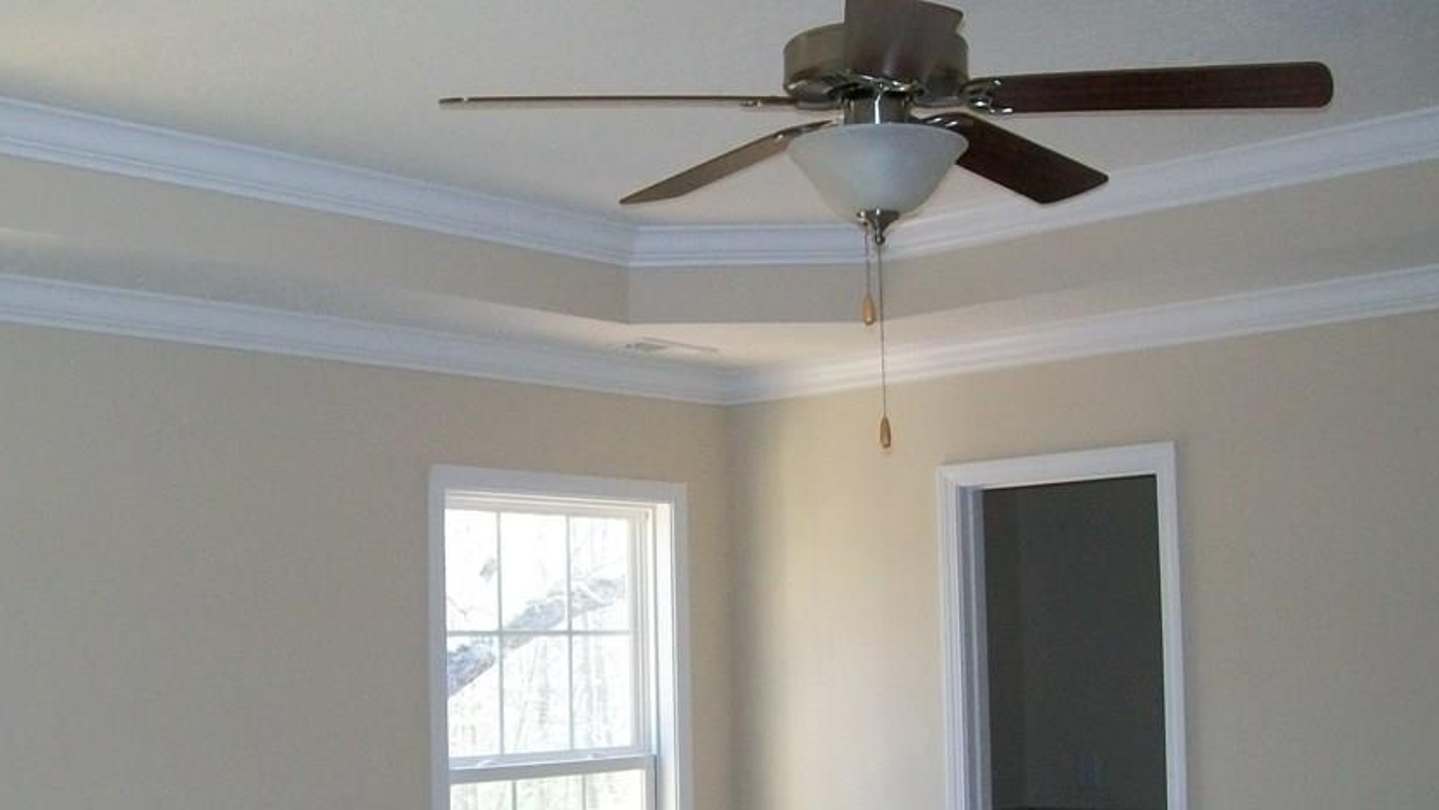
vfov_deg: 24.8
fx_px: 1832
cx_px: 588
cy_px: 537
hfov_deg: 42.7
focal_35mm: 48
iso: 160
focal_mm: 6
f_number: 2.7
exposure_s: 1/80
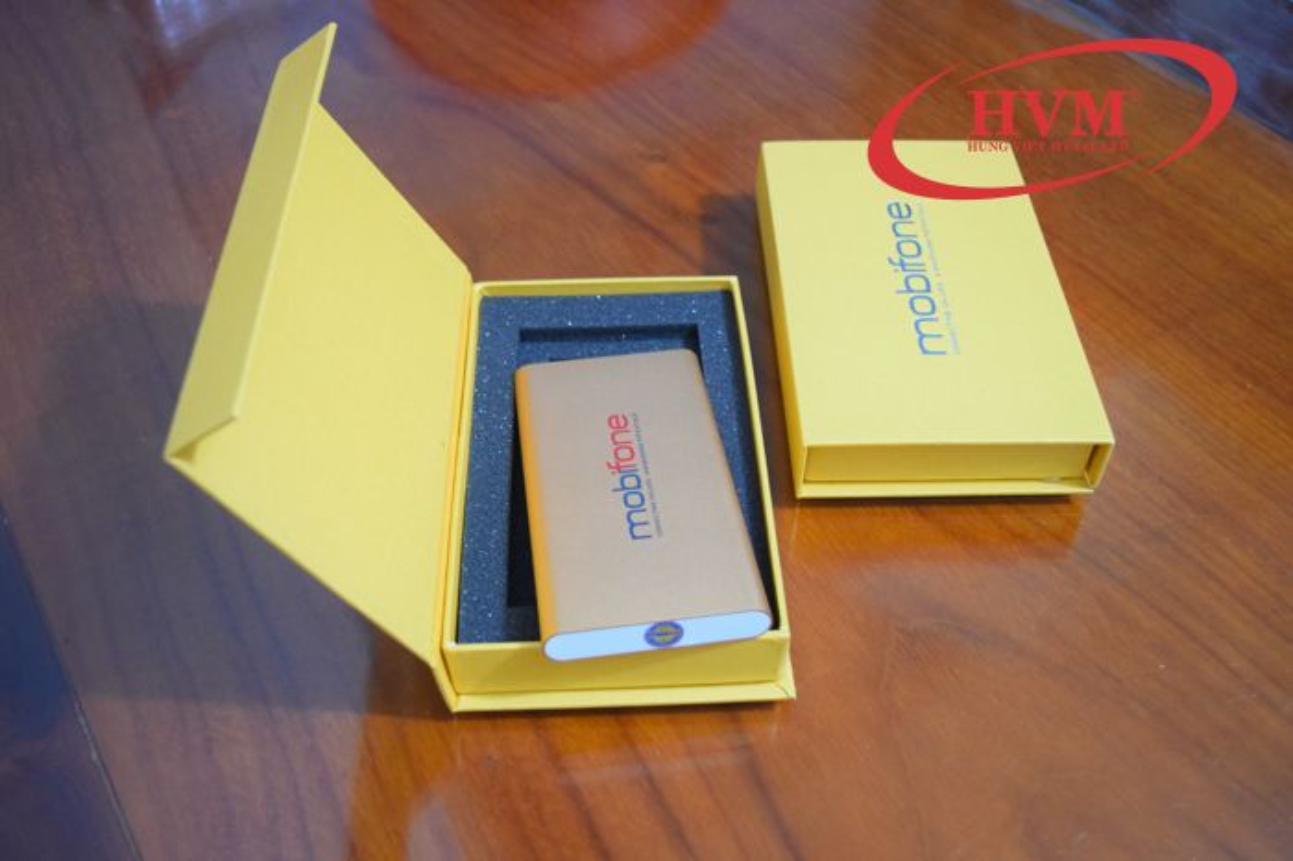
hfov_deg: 53.2
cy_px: 430
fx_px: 1292
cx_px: 646
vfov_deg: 36.8
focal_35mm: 36
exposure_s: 1/50
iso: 3200
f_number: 4
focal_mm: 24
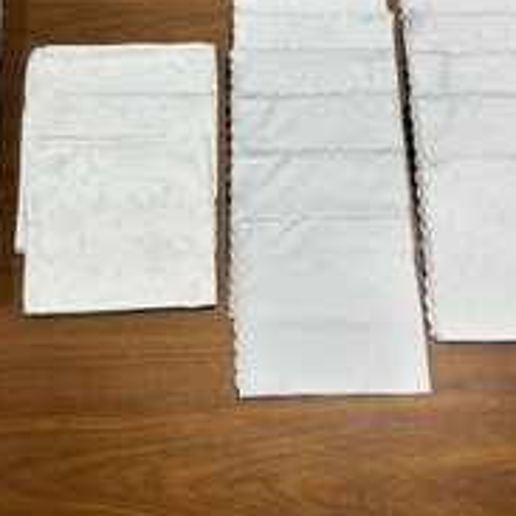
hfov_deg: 39.0
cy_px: 210
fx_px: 725
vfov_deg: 39.0
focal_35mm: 43
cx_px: 199
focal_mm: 5.7
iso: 40
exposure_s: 1/120
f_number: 1.5
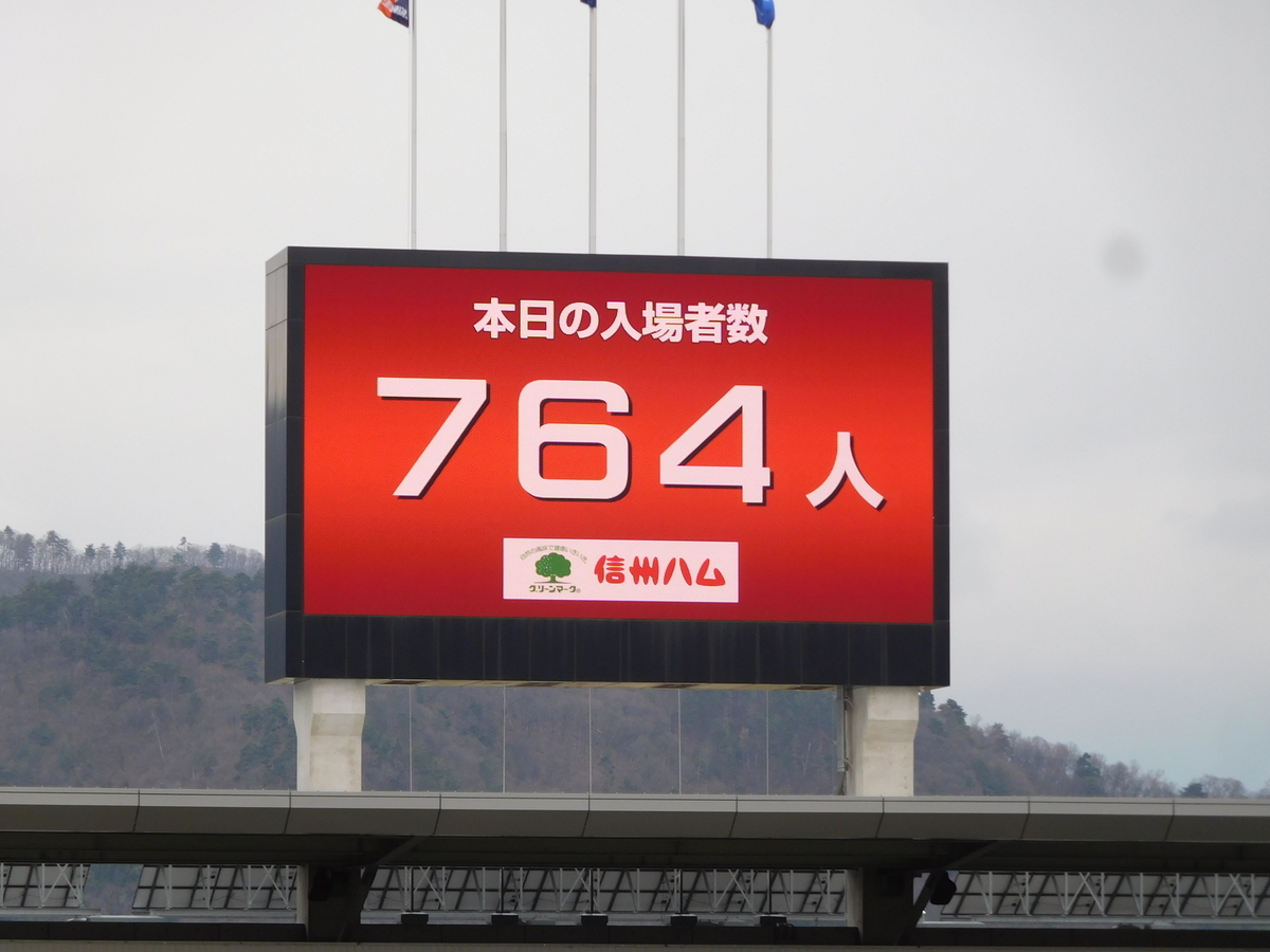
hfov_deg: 9.9
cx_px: 635
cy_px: 476
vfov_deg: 7.4
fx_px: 7338
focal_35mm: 200
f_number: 5.4
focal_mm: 35.7
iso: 125
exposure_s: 1/200
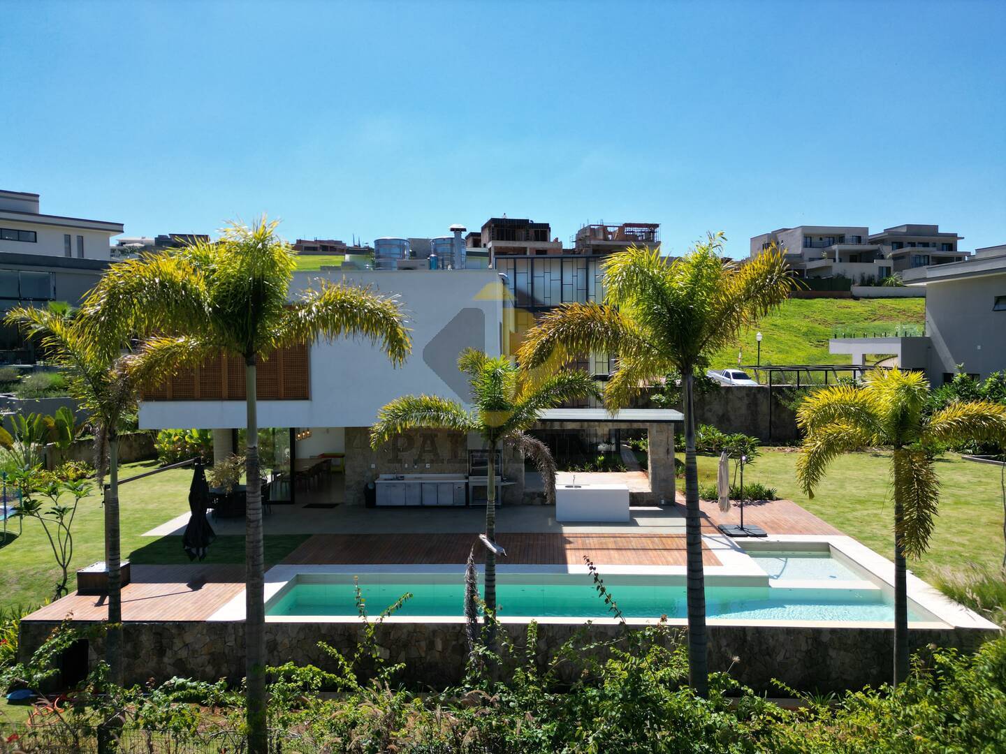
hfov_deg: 71.6
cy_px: 377
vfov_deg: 56.8
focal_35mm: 24
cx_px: 503
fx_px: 697
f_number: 1.7
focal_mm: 6.72
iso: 120
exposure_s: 1/3000
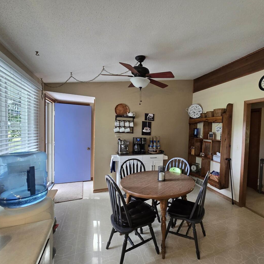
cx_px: 170
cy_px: 136
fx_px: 138
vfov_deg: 87.4
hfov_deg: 85.2
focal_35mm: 16
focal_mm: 2.2
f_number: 2.2
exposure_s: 1/60
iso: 250
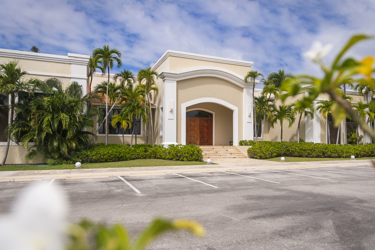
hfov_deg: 73.7
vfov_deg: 53.2
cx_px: 188
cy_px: 125
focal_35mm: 24
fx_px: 250
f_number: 4
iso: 100
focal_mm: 24
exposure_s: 1/8000
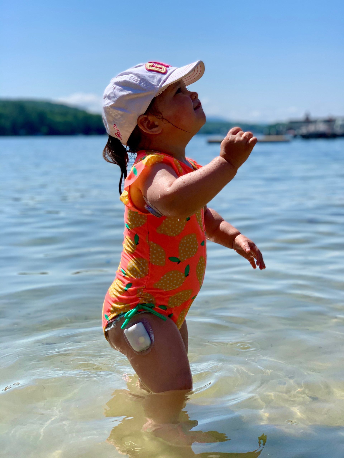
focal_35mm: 52
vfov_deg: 36.8
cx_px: 172
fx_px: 689
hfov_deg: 28.0
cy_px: 229
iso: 16
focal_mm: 6
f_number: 2.4
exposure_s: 1/1261
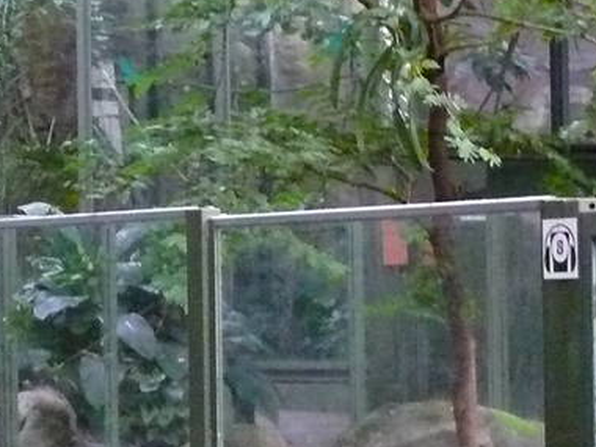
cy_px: 367
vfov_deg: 9.3
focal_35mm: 160
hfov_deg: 12.3
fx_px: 2755
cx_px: 66
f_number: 2.8
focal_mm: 7.9
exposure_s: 1/25
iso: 800
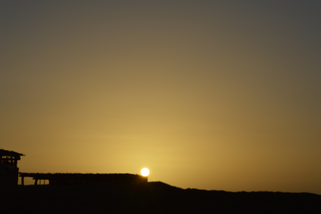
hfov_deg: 24.6
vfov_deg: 16.5
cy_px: 107
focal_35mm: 82
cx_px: 160
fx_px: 735
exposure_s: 1/500
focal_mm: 55
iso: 100
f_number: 11
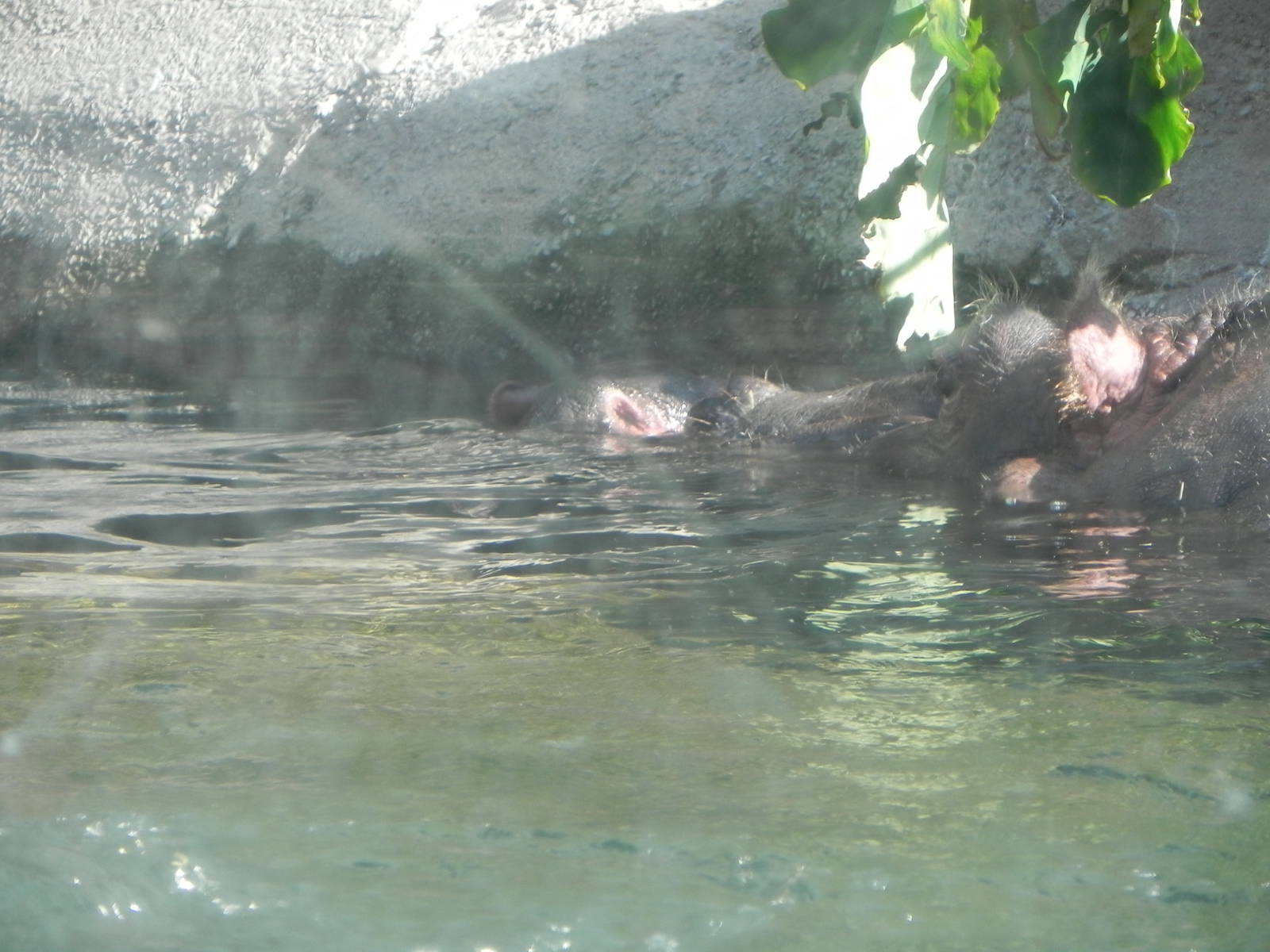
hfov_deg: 5.3
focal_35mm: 377
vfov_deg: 3.9
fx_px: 13831
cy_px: 476
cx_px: 635
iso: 160
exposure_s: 1/94.8
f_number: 5
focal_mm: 67.2
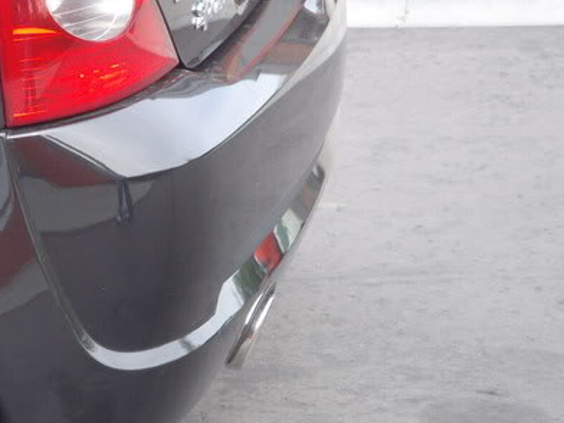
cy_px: 309
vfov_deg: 7.8
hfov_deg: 10.3
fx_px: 3112
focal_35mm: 191
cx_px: 118
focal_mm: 19.8
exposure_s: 1/90
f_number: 4.5
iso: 100
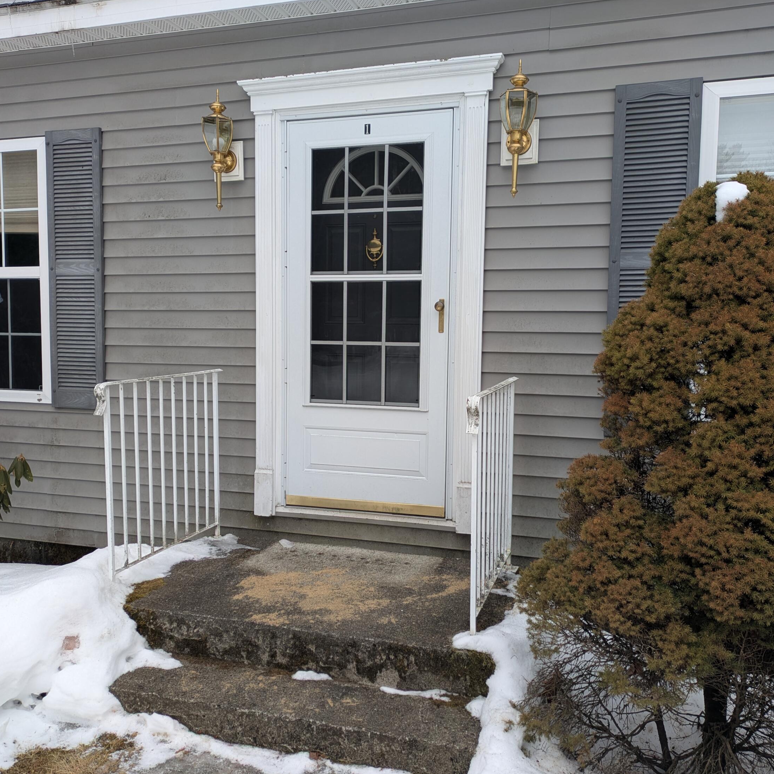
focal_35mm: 30
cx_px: 394
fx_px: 759
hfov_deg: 54.0
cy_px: 387
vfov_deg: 54.0
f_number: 1.89
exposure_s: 1/725
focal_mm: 5.43
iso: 42
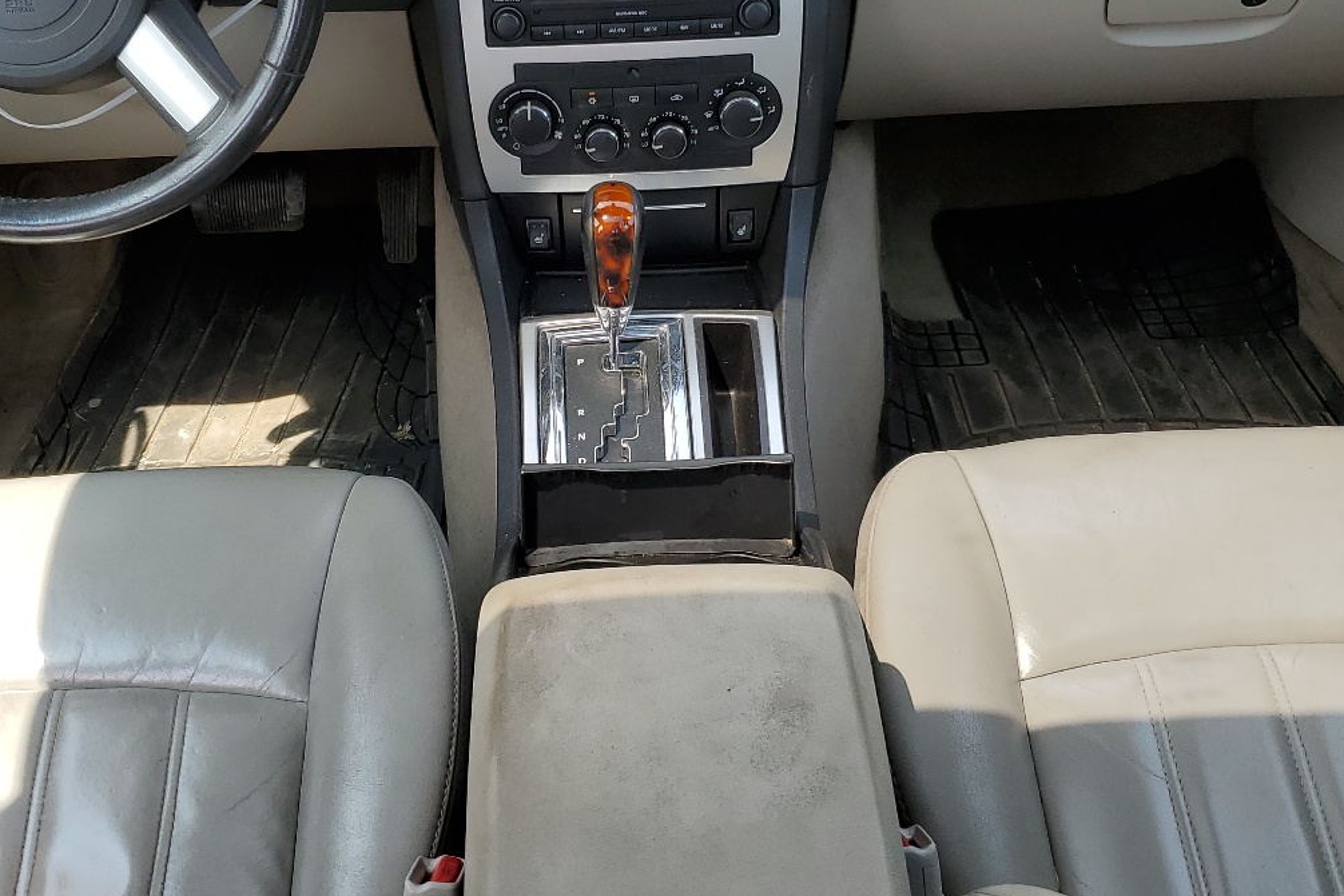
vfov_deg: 31.1
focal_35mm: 43
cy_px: 369
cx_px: 621
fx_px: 1605
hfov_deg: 45.4
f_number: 1.5
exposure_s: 1/500
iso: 50
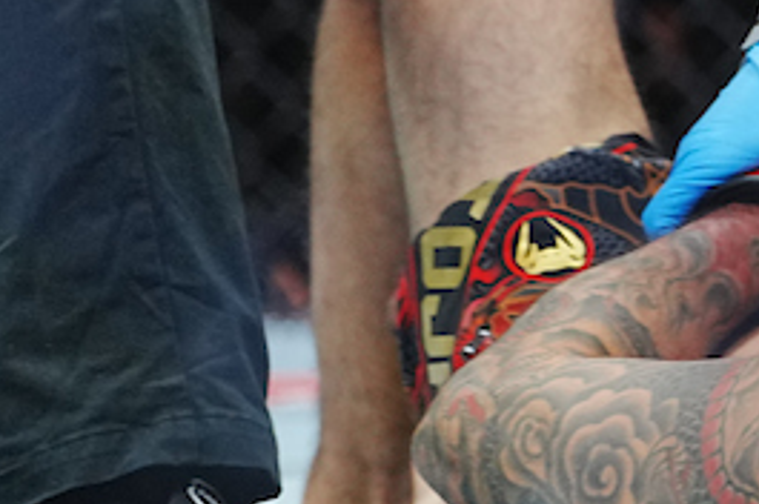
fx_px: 11266
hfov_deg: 3.8
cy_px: -29
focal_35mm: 535
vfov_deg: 2.6
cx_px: 1403
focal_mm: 118
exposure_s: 1/800
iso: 1250
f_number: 2.8
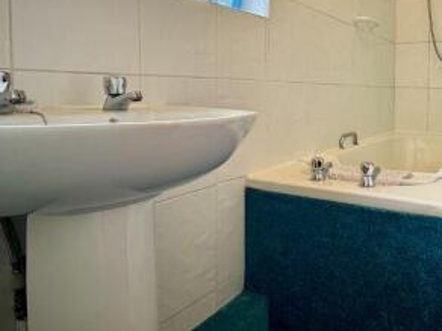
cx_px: 332
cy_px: 105
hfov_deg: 60.0
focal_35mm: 28
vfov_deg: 48.7
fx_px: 358
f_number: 2.2
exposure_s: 1/100
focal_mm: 2.22
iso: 100
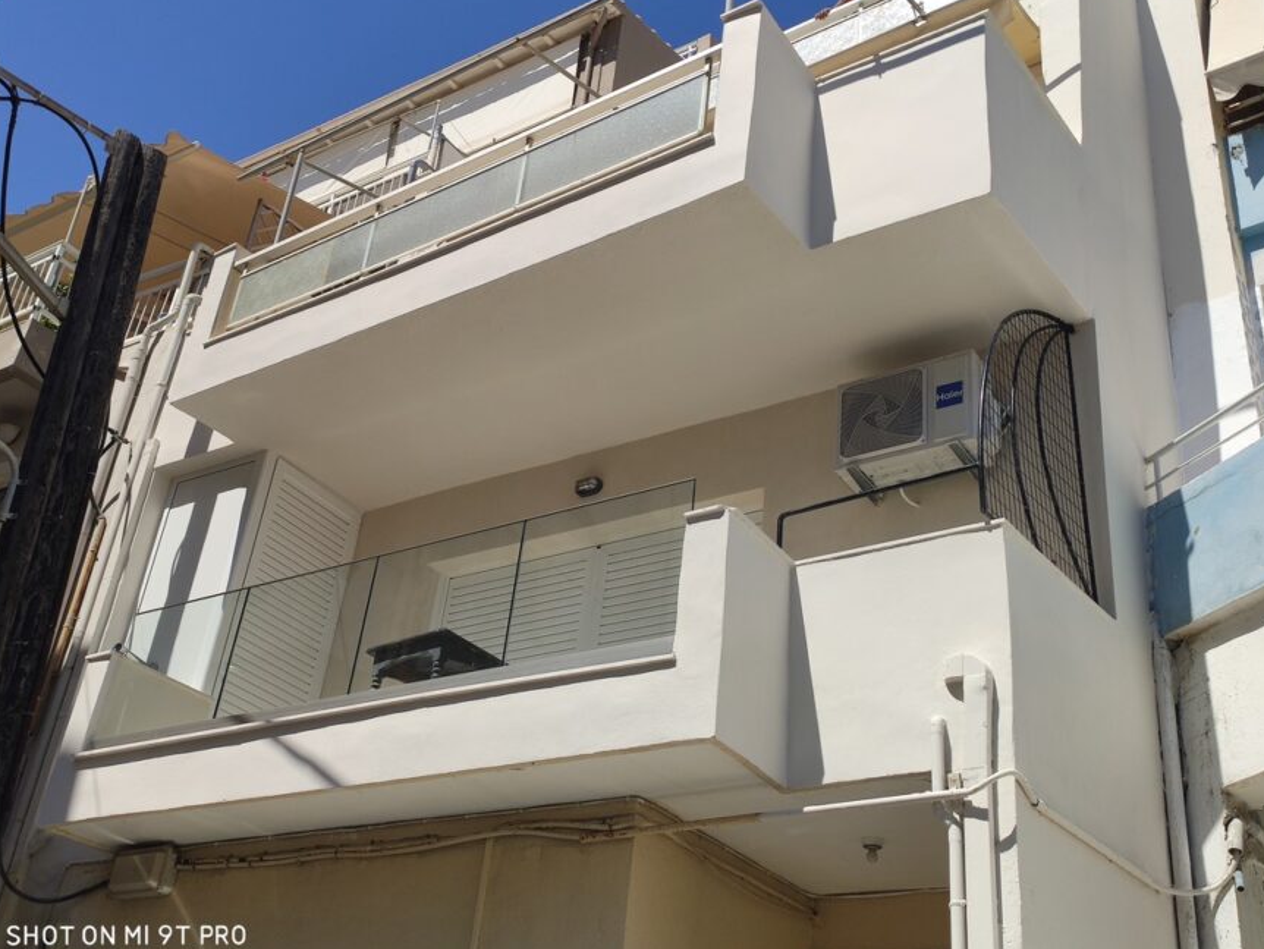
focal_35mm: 38
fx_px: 1388
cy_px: 472
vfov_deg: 37.7
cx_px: 579
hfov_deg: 48.9
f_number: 1.75
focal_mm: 4.77
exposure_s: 1/2518
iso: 112
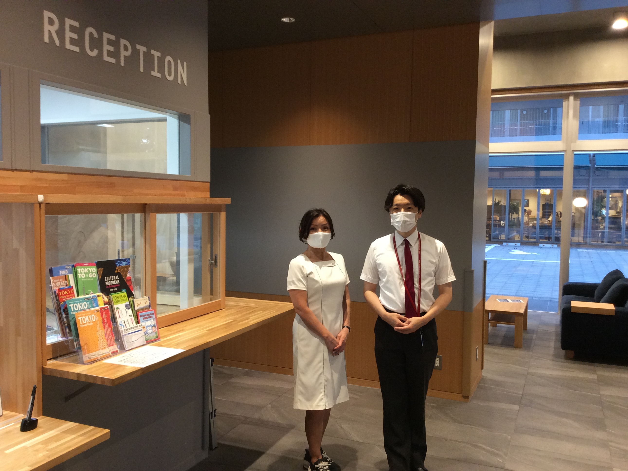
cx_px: 314
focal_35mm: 32
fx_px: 581
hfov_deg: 56.8
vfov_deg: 44.2
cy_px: 236
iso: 100
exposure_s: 1/24
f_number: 2.4
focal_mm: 3.3
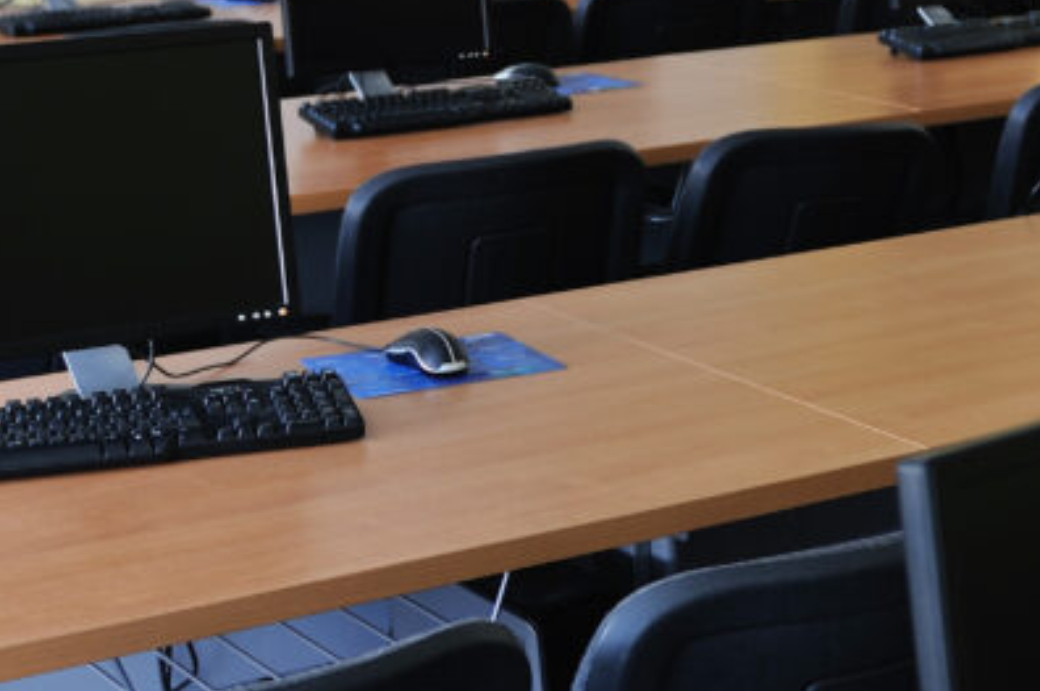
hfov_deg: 21.6
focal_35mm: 93
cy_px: 205
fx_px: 2683
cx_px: 840
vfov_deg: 14.6
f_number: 2.8
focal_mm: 24
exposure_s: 1/40
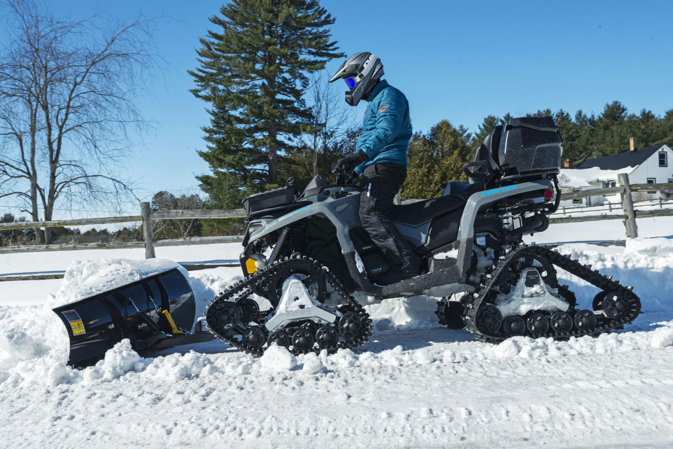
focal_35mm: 36
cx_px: 340
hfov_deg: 53.1
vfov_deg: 36.9
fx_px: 673
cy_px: 231
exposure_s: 1/160
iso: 100
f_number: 11
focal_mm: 35
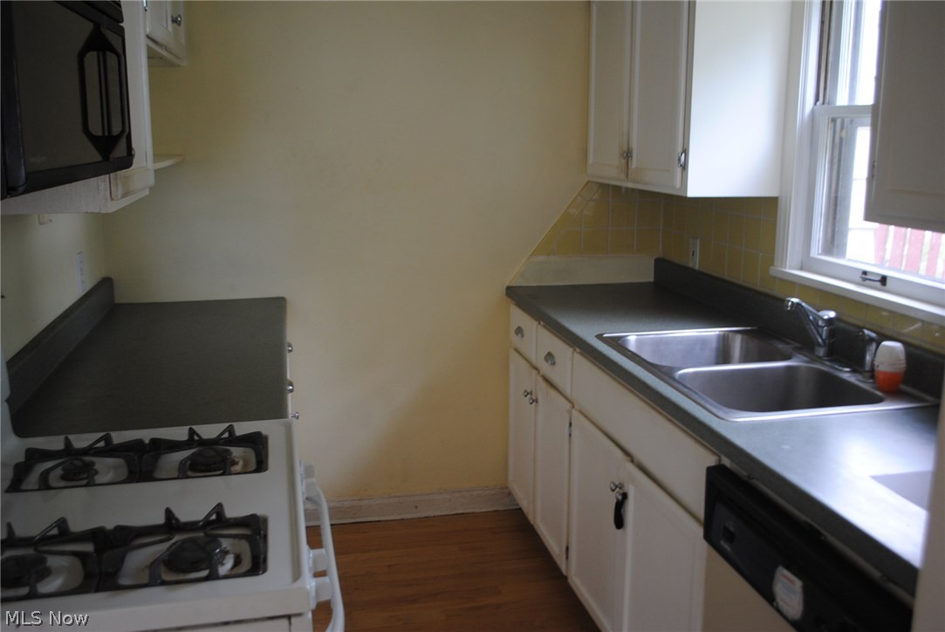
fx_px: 867
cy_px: 316
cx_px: 472
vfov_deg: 40.0
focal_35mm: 33
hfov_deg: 57.2
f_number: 4
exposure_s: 1/30
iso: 250
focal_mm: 22
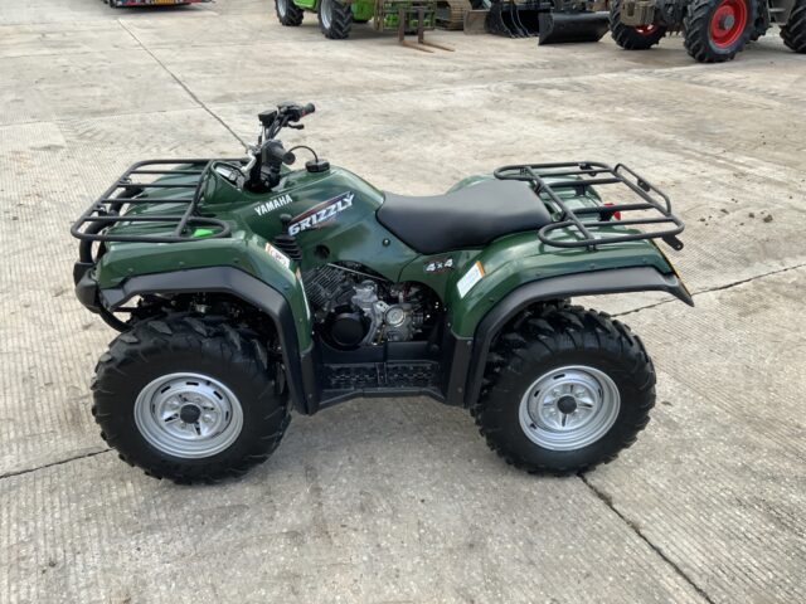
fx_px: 675
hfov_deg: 61.7
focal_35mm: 29
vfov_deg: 48.2
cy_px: 302
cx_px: 403
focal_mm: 3
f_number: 1.8
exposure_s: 1/188
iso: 16
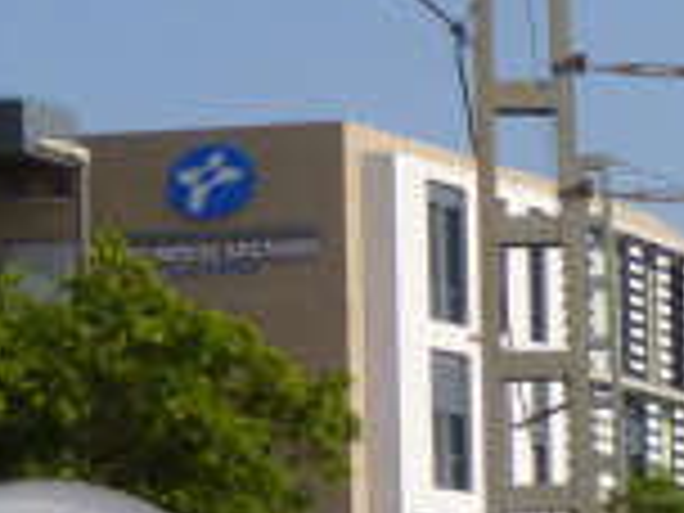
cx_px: 1710
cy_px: 814
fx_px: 4505
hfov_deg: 8.0
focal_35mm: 228
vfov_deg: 6.4
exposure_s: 1/800
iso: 100
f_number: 3.9
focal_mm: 8
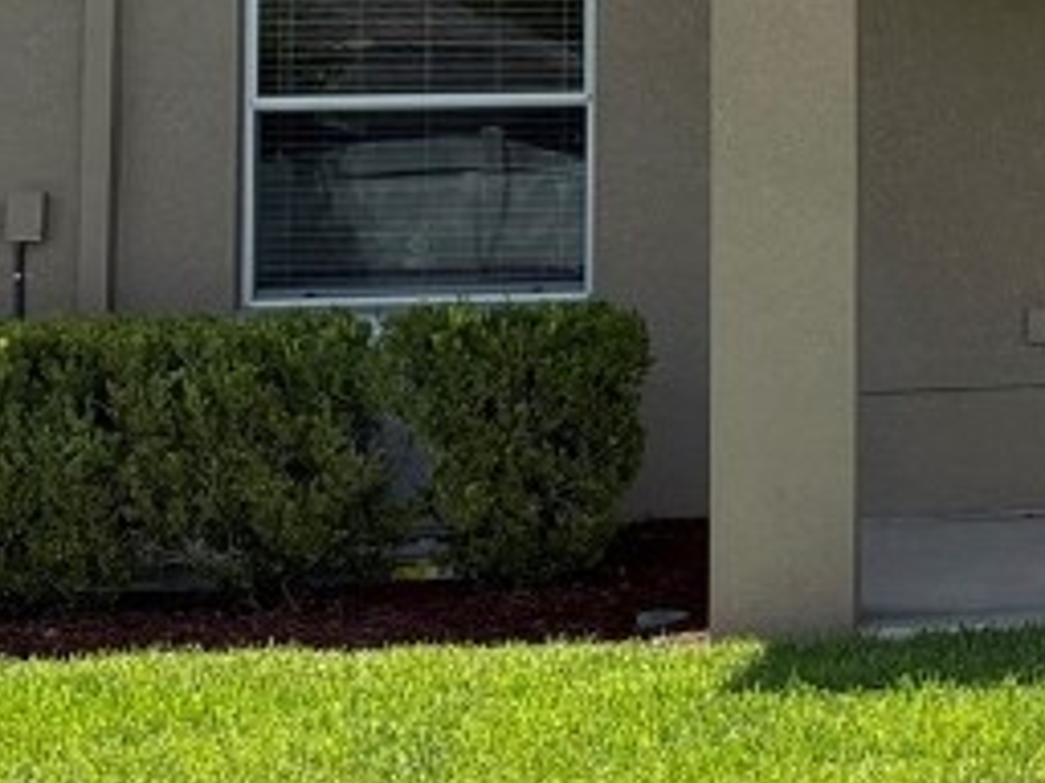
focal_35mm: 96
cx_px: 1621
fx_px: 2898
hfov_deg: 18.0
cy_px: -37
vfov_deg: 15.1
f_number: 1.78
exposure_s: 1/4673
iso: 100
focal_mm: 6.76
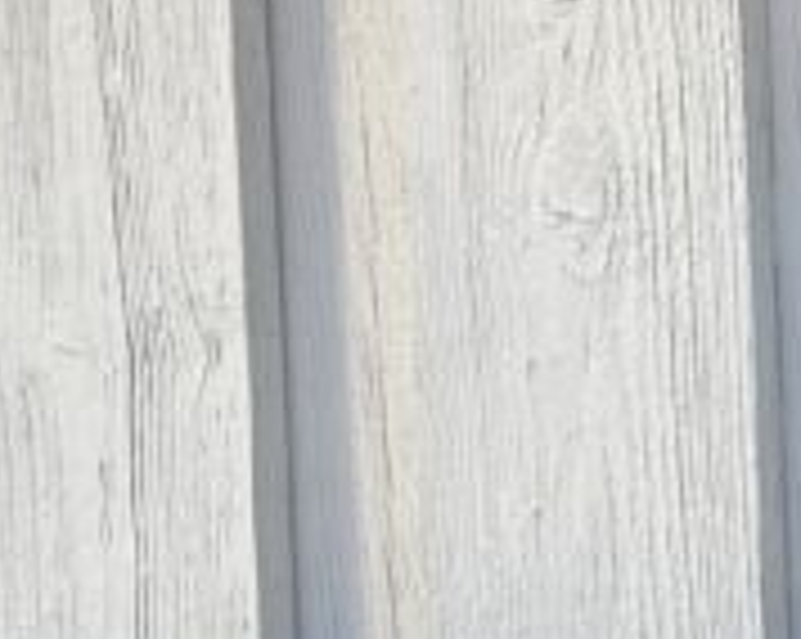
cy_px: 410
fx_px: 2297
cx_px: 1611
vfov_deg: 15.8
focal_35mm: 97
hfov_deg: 15.6
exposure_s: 1/122
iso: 32
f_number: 2.2
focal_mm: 2.71
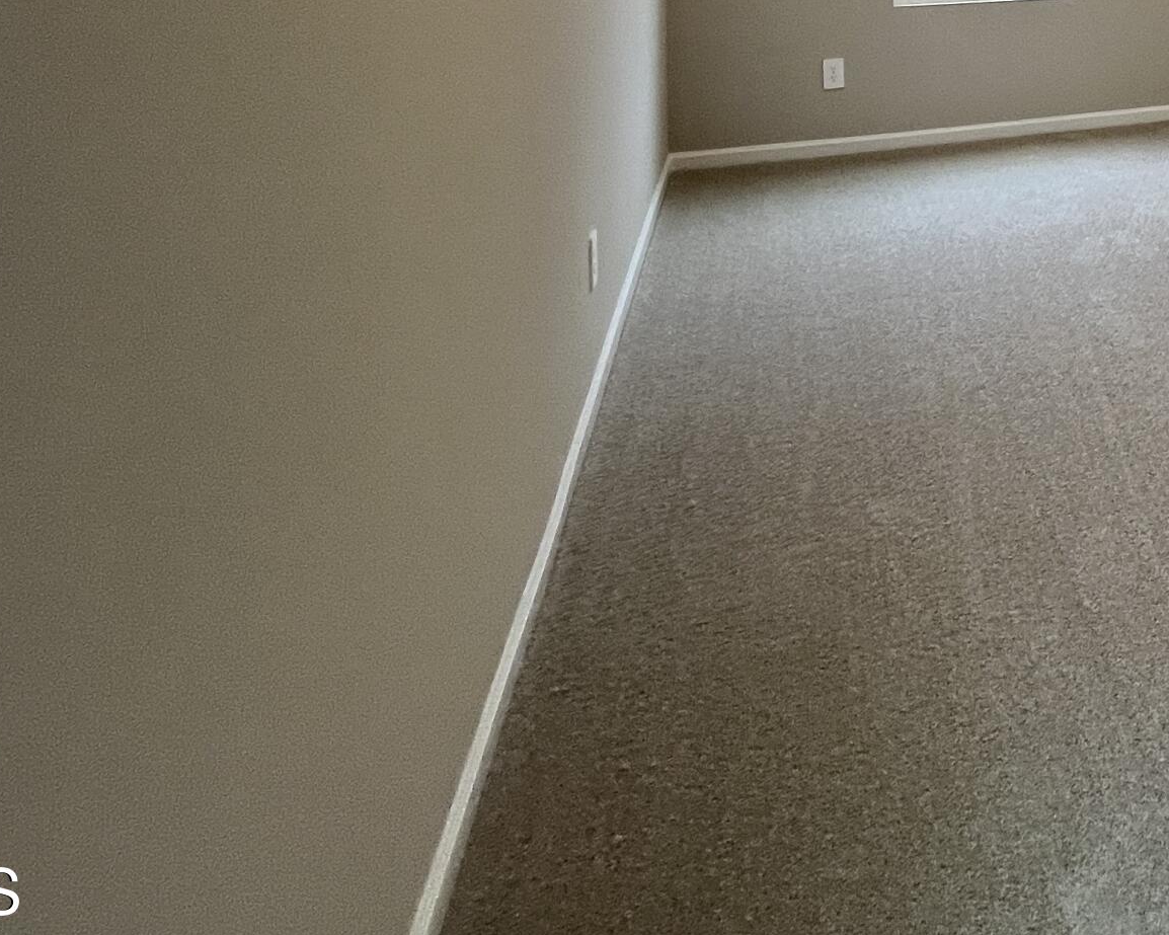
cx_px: 1359
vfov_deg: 36.2
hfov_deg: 40.5
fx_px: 1142
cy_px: -143
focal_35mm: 33
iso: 160
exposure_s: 1/120
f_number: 1.8
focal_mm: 1.57
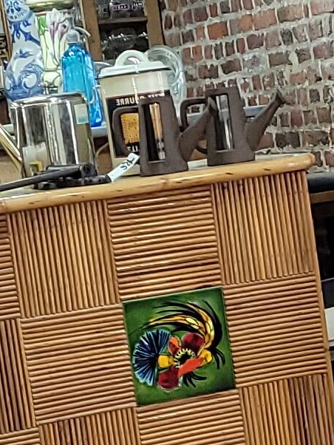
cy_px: 578
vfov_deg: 11.1
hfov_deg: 8.5
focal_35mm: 174
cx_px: 358
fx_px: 2237
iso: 125
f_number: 1.8
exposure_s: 1/25
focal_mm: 5.4
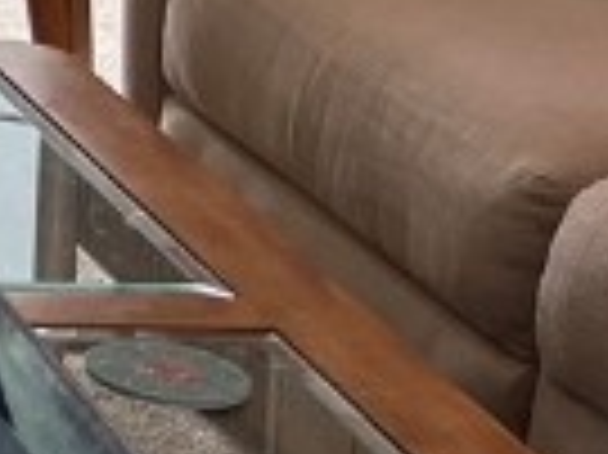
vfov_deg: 7.1
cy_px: -598
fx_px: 3457
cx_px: -1378
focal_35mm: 197
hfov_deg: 8.1
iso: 50
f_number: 1.5
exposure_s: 1/120
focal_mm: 5.7
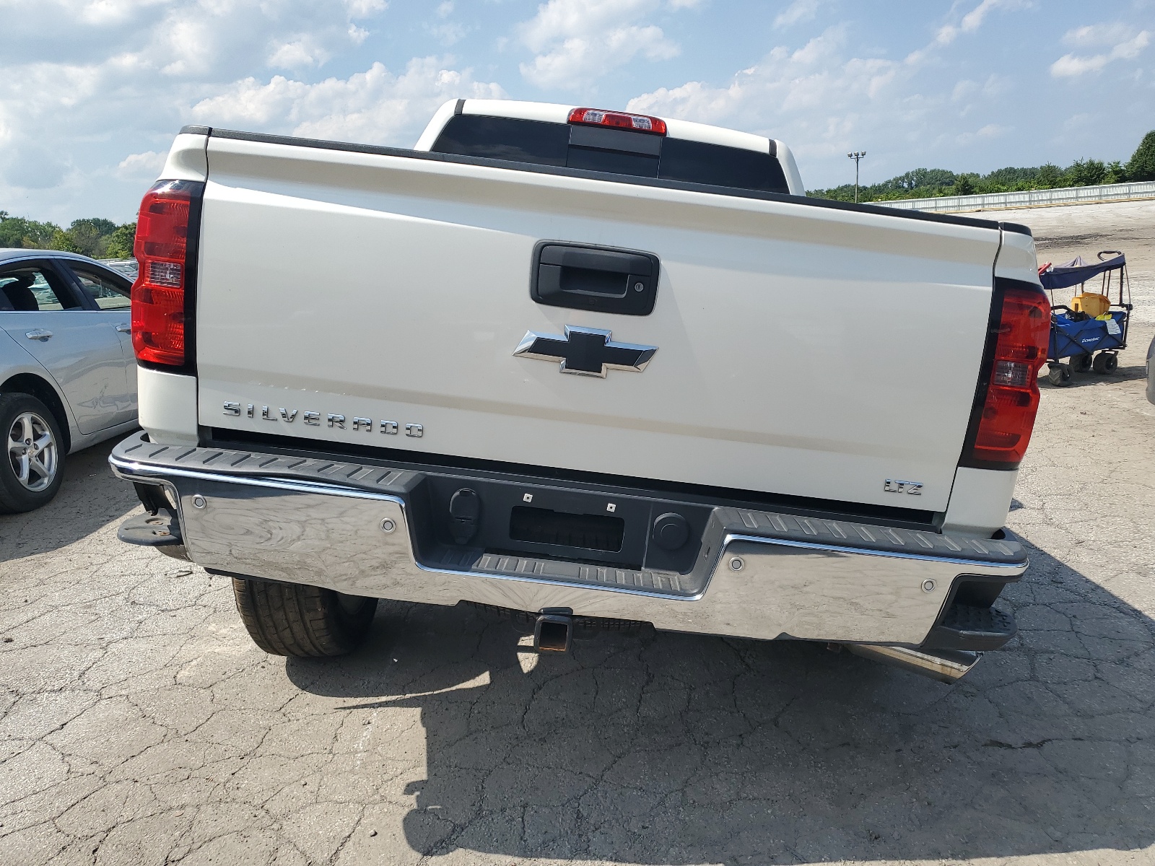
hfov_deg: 67.3
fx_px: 868
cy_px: 433
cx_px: 578
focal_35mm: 26
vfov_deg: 53.1
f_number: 1.5
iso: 50
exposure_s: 1/3333
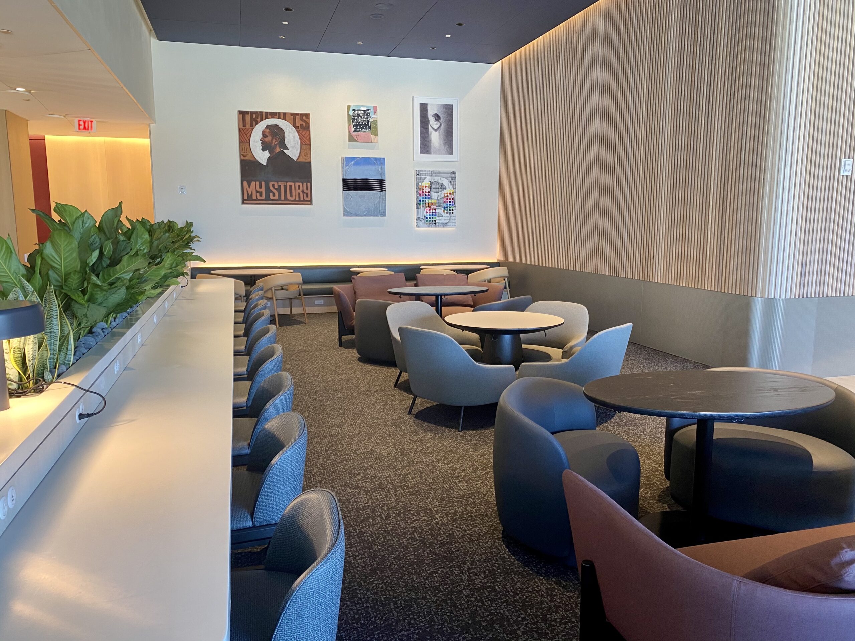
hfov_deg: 67.3
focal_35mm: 26
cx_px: 428
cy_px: 320
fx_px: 642
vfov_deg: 53.1
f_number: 1.8
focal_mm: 4.25
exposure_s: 1/60
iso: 100
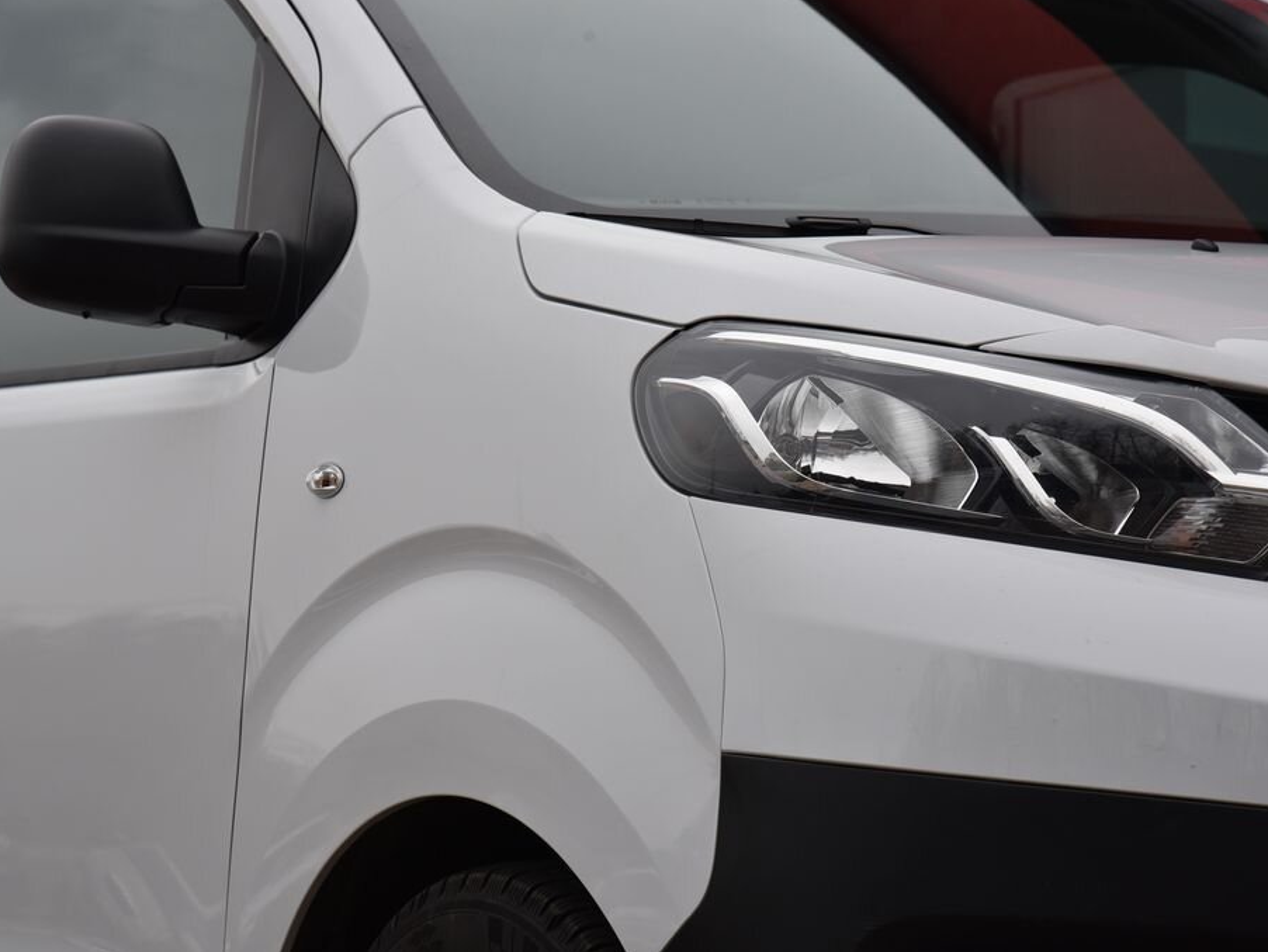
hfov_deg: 15.0
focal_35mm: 131
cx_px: 648
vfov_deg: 11.3
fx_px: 4800
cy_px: 474
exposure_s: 1/320
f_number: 9
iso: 500
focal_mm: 120
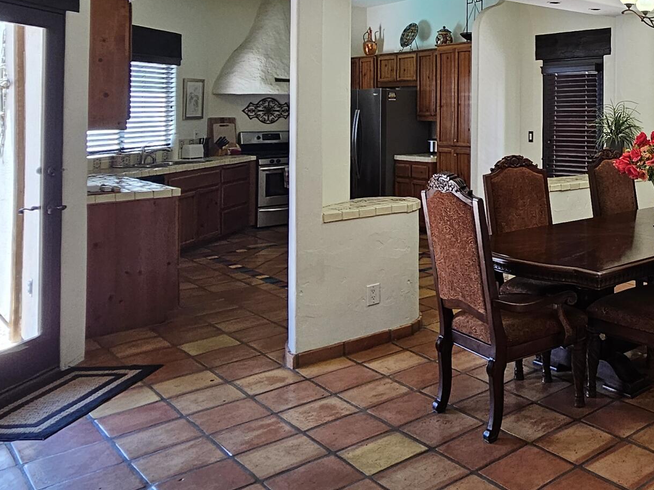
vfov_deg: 42.4
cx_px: 637
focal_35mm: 32
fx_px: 605
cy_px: 107
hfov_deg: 48.1
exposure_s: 1/60
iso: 160
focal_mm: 2.2
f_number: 2.2
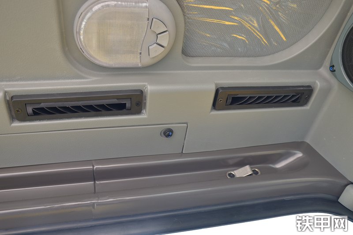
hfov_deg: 57.2
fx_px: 323
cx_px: 176
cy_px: 118
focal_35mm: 33
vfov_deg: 40.0
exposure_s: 1/100
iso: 320
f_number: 5
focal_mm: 22
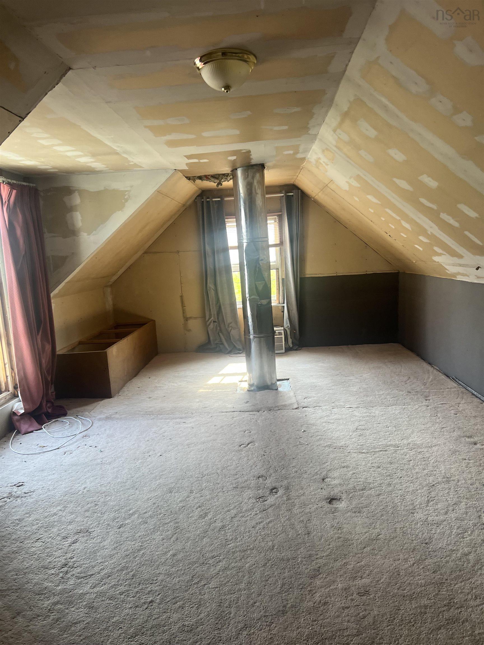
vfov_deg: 67.3
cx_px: 242
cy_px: 322
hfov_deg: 53.1
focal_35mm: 26
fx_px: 485
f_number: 1.5
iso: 100
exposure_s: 1/121
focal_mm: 5.7
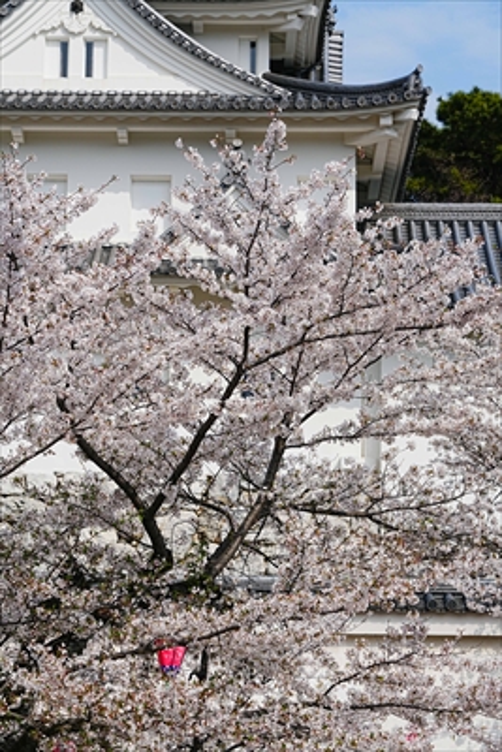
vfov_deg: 19.4
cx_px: 251
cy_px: 376
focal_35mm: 105
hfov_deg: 13.1
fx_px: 2194
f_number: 8
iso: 100
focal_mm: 105
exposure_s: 1/500
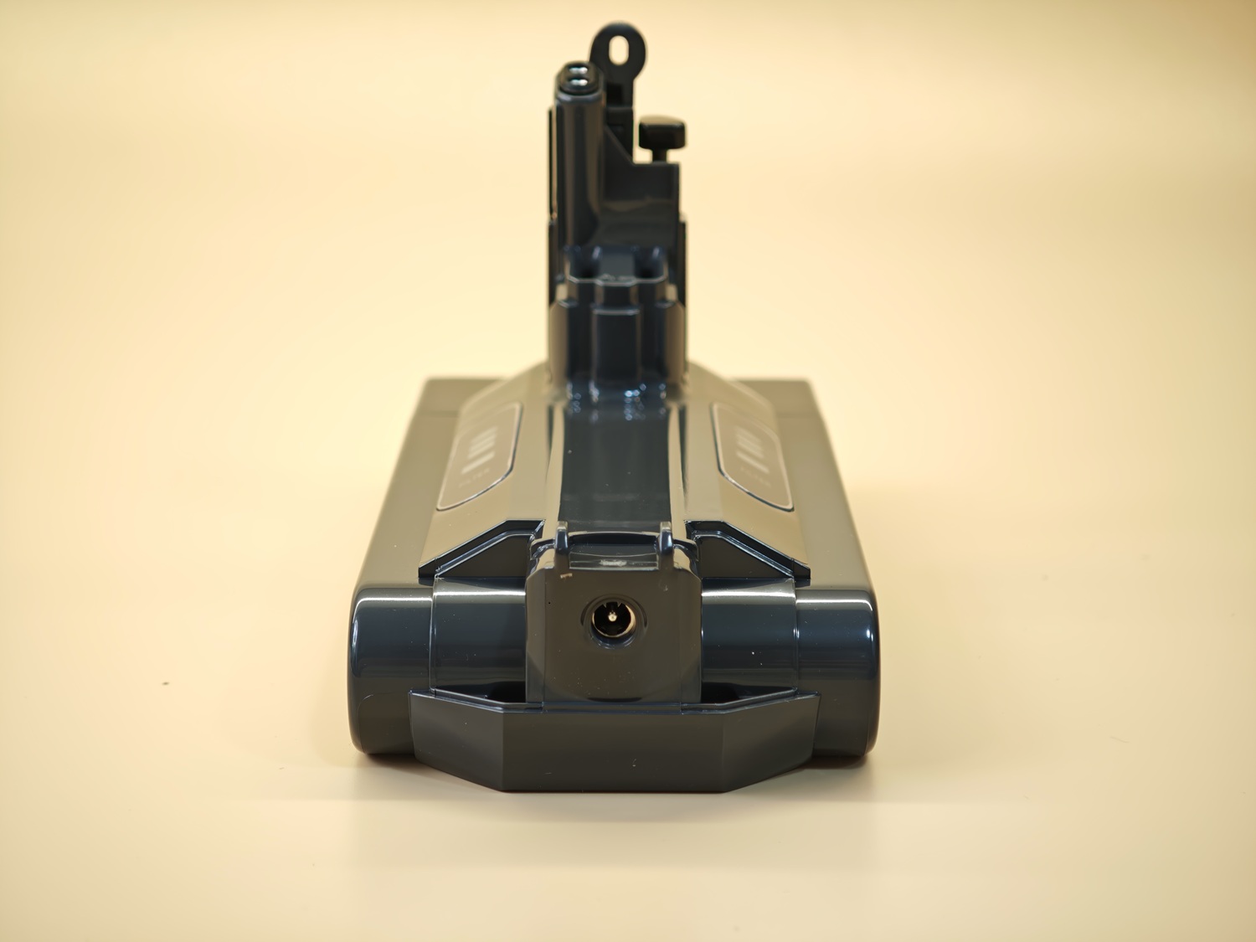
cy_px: 471
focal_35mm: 70
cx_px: 628
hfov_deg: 27.8
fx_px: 2540
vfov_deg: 21.0
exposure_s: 1/100
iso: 125
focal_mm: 11.5
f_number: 1.8
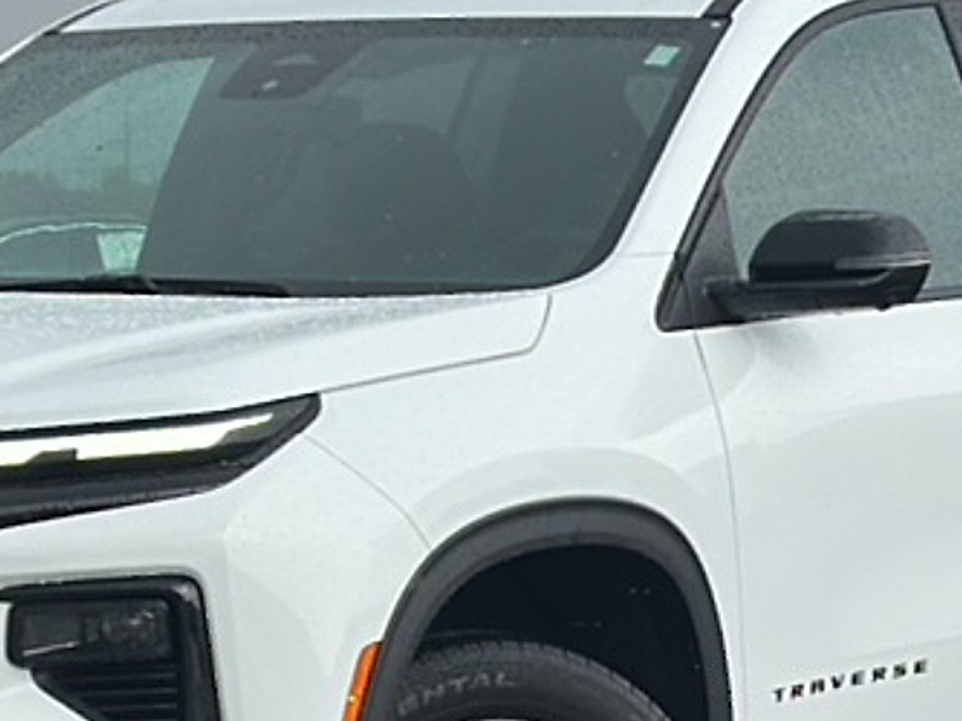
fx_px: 4890
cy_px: 525
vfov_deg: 8.4
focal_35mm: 176
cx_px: 407
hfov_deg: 11.2
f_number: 1.78
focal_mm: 6.86
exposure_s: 1/4405
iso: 64
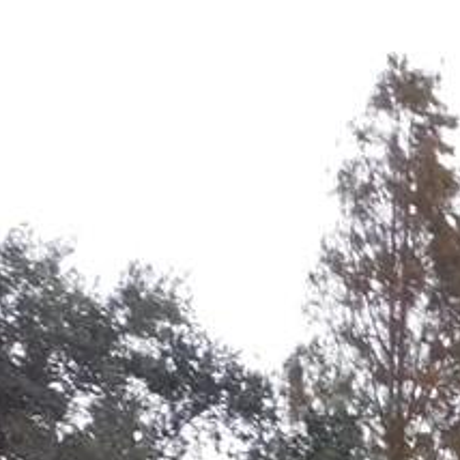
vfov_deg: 7.9
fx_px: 2977
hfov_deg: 7.2
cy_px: 1255
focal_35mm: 198
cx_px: 1642
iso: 125
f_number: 3.2
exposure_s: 1/400
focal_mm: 5.3
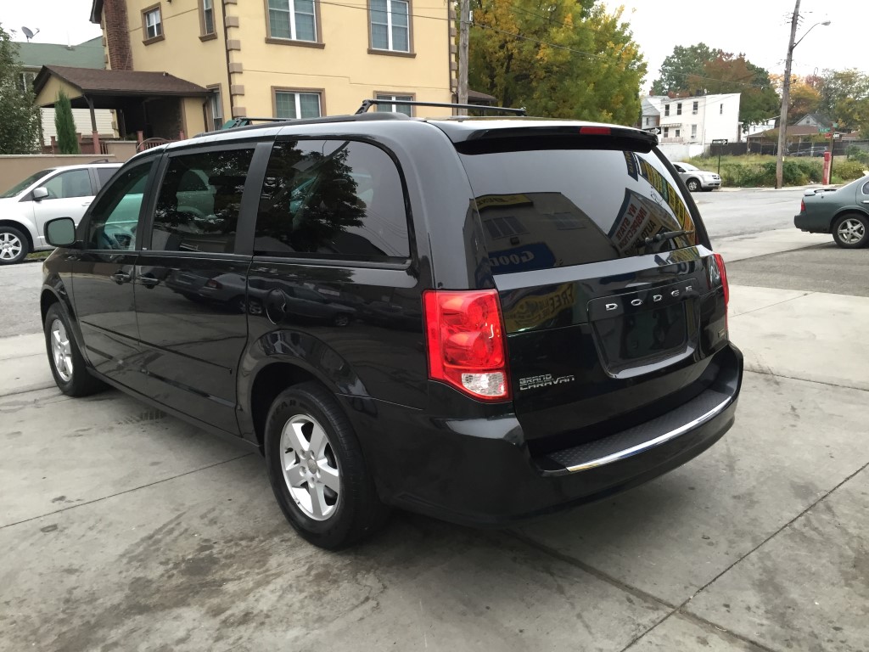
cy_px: 326
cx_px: 434
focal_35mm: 29
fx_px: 728
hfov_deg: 61.7
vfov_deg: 48.2
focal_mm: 4.15
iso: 80
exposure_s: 1/30
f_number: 2.2
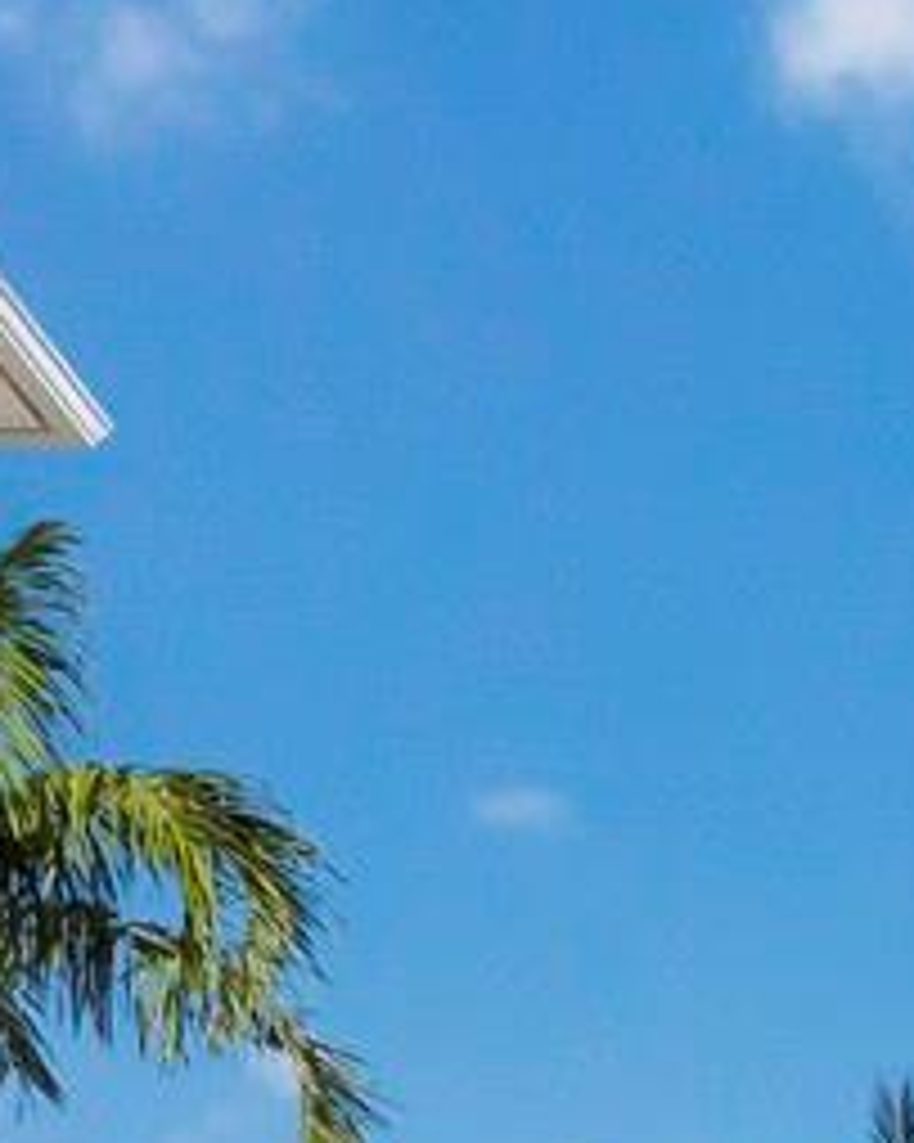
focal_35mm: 86
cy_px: 1962
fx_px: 2910
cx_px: 1409
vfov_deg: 18.3
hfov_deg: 16.2
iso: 250
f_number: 11
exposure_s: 1/200
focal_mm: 7
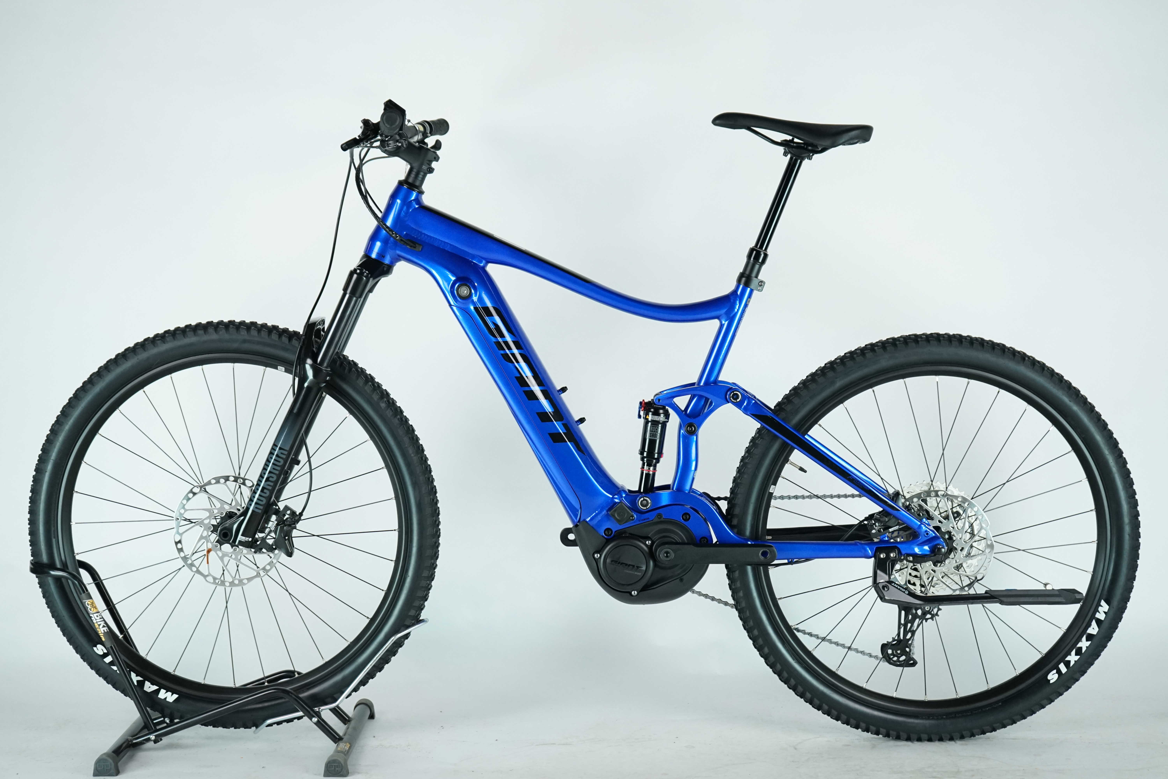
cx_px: 584
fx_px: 1914
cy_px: 390
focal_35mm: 59
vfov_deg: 23.0
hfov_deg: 33.9
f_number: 5.6
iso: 2000
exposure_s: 1/200
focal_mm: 59
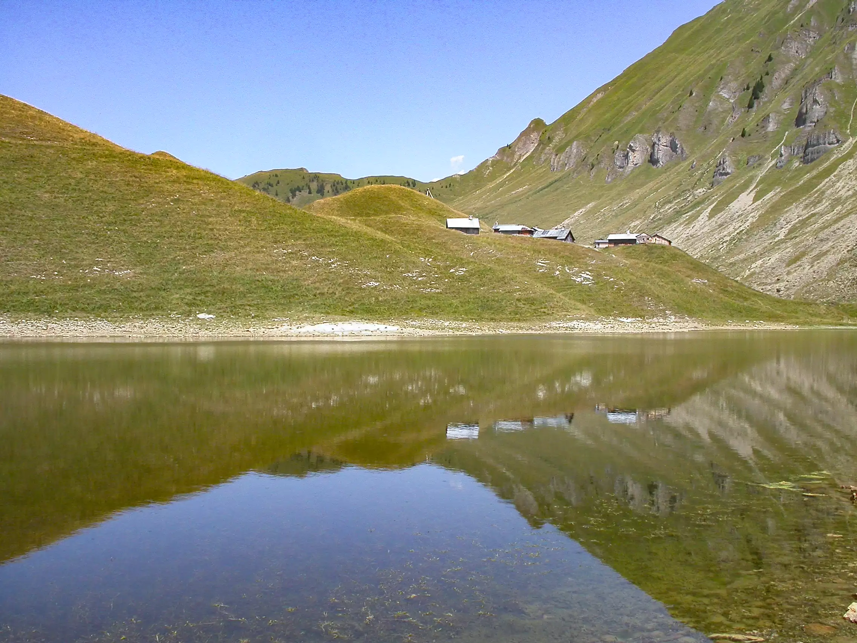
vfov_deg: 37.7
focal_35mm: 38
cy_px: 322
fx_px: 941
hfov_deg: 49.0
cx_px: 428
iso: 100
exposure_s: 1/214
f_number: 7.5
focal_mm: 7.85
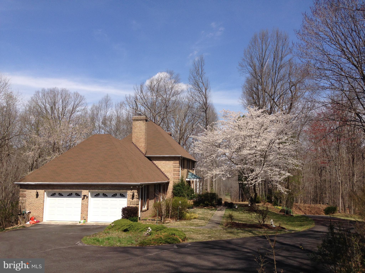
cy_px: 136
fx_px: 348
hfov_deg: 55.4
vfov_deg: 42.9
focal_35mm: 33
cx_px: 182
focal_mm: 4.12
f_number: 2.4
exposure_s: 1/1938
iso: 50
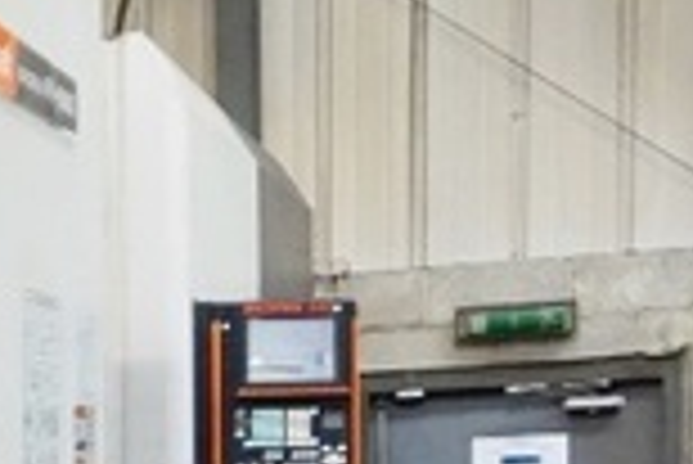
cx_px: -900
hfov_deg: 13.8
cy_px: 635
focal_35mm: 112
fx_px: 2158
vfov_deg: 11.9
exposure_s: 1/160
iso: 2500
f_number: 3.5
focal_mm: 16
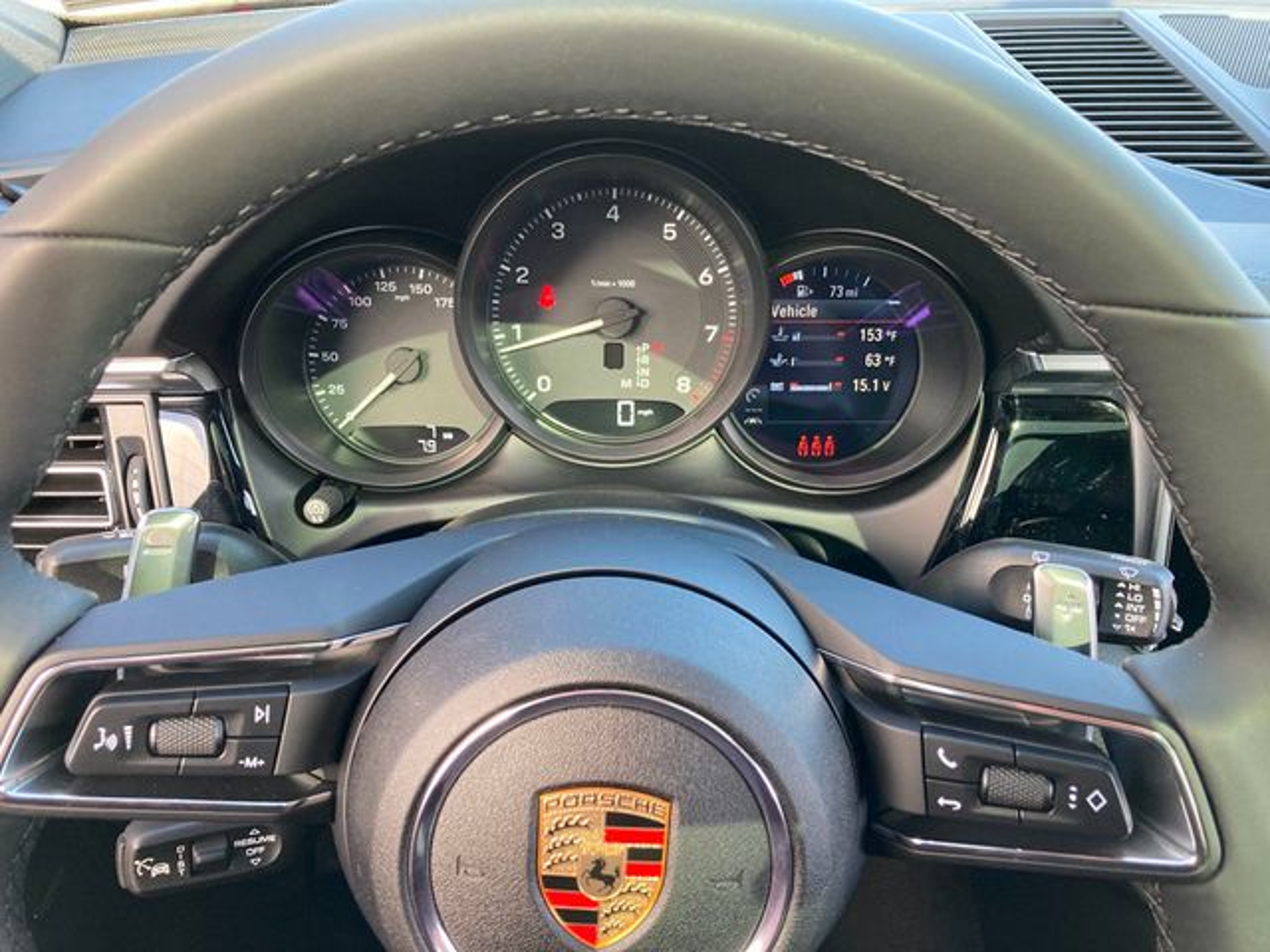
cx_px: 635
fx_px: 1027
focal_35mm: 28
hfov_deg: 63.4
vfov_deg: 49.7
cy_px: 476
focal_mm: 3.99
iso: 80
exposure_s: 1/103
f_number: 1.8
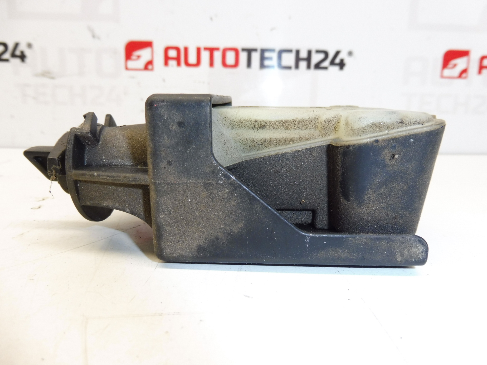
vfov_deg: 56.8
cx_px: 244
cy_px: 182
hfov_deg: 71.6
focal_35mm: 24
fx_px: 338
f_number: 3.5
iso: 200
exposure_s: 1/60
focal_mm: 4.3
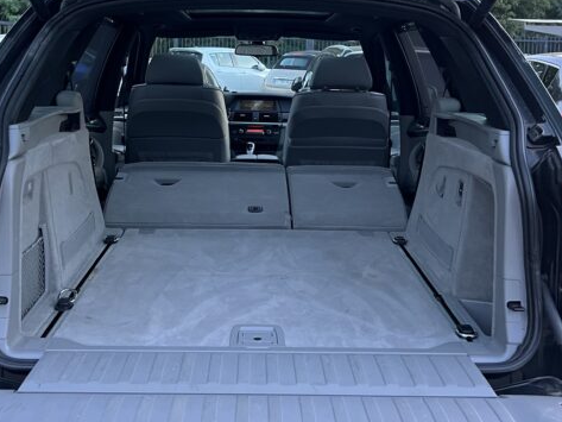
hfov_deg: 42.9
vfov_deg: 32.1
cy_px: 94
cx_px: 258
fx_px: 715
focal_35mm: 44
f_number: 1.5
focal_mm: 5.7
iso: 320
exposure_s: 1/60
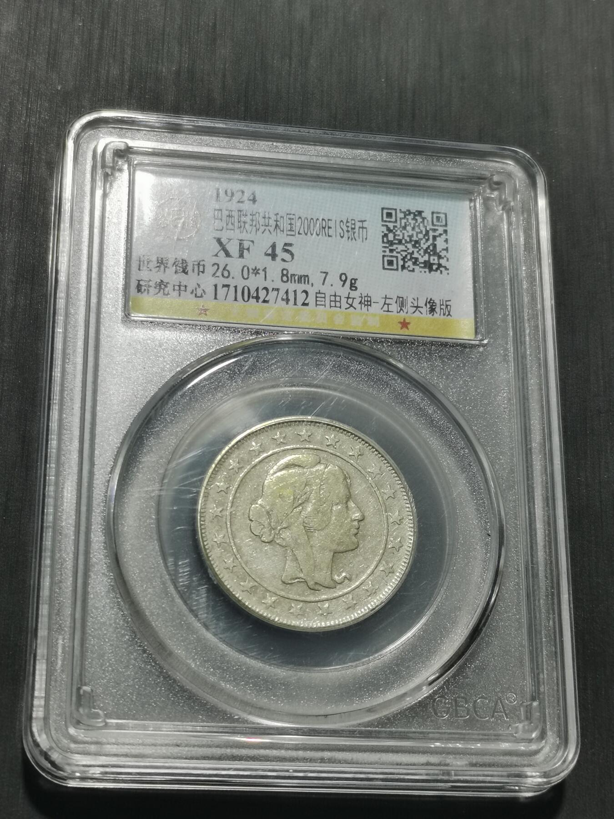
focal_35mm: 67
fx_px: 1585
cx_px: 307
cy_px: 410
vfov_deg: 29.0
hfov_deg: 21.9
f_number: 1.8
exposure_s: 1/120
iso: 80
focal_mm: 5.58
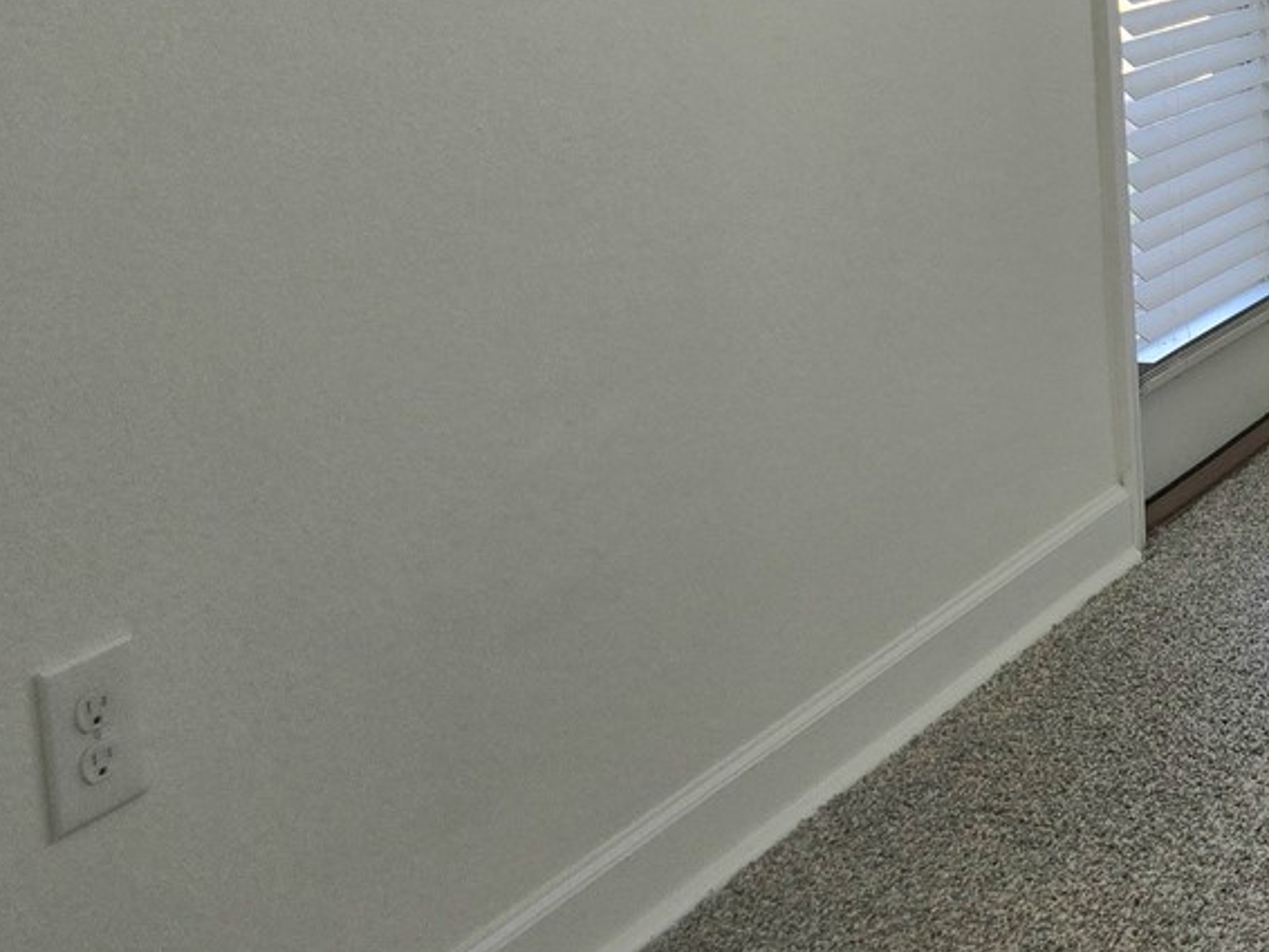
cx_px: 1691
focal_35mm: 65
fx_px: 2384
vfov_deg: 21.3
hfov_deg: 25.3
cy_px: -121
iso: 64
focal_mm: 6.3
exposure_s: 1/120
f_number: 1.7
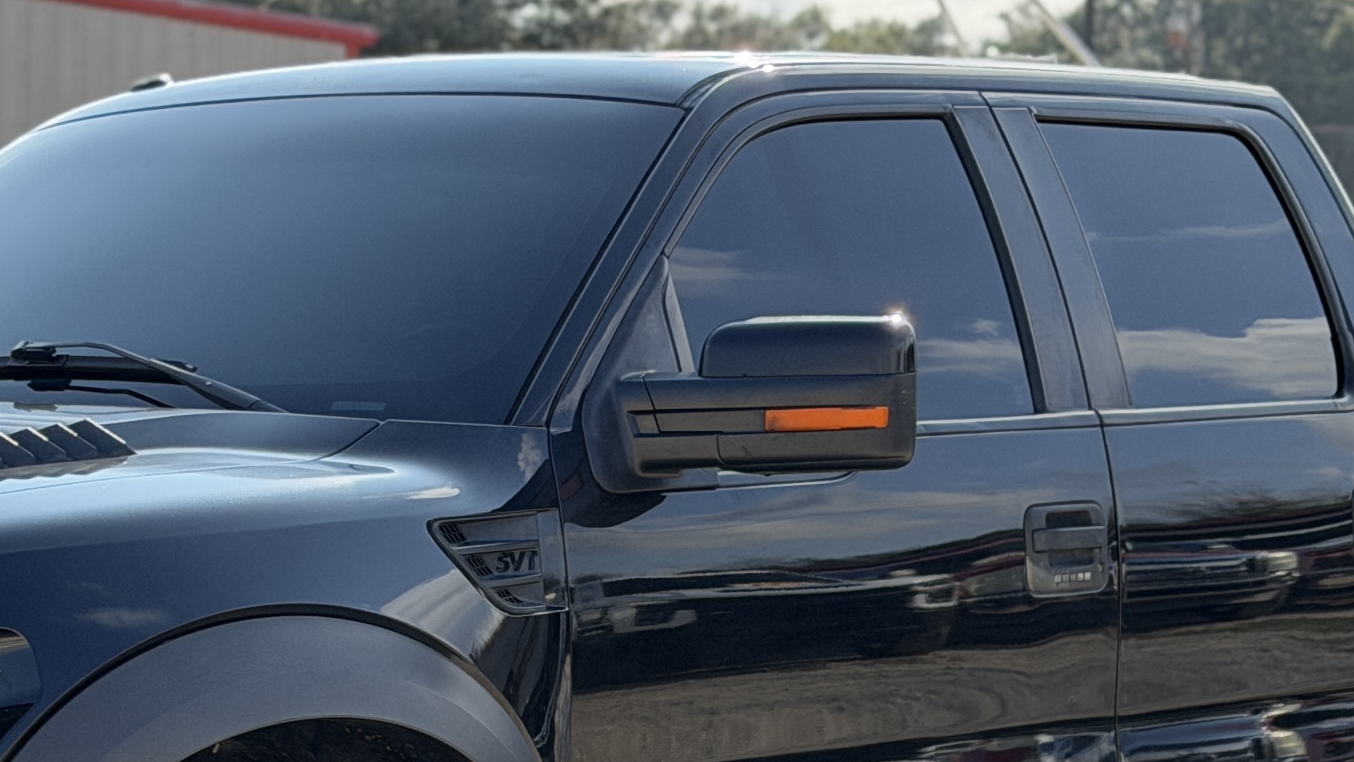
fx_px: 4380
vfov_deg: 9.9
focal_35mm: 122
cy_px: 752
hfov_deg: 17.5
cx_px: 403
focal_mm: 6.76
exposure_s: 1/2762
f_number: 1.78
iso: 100
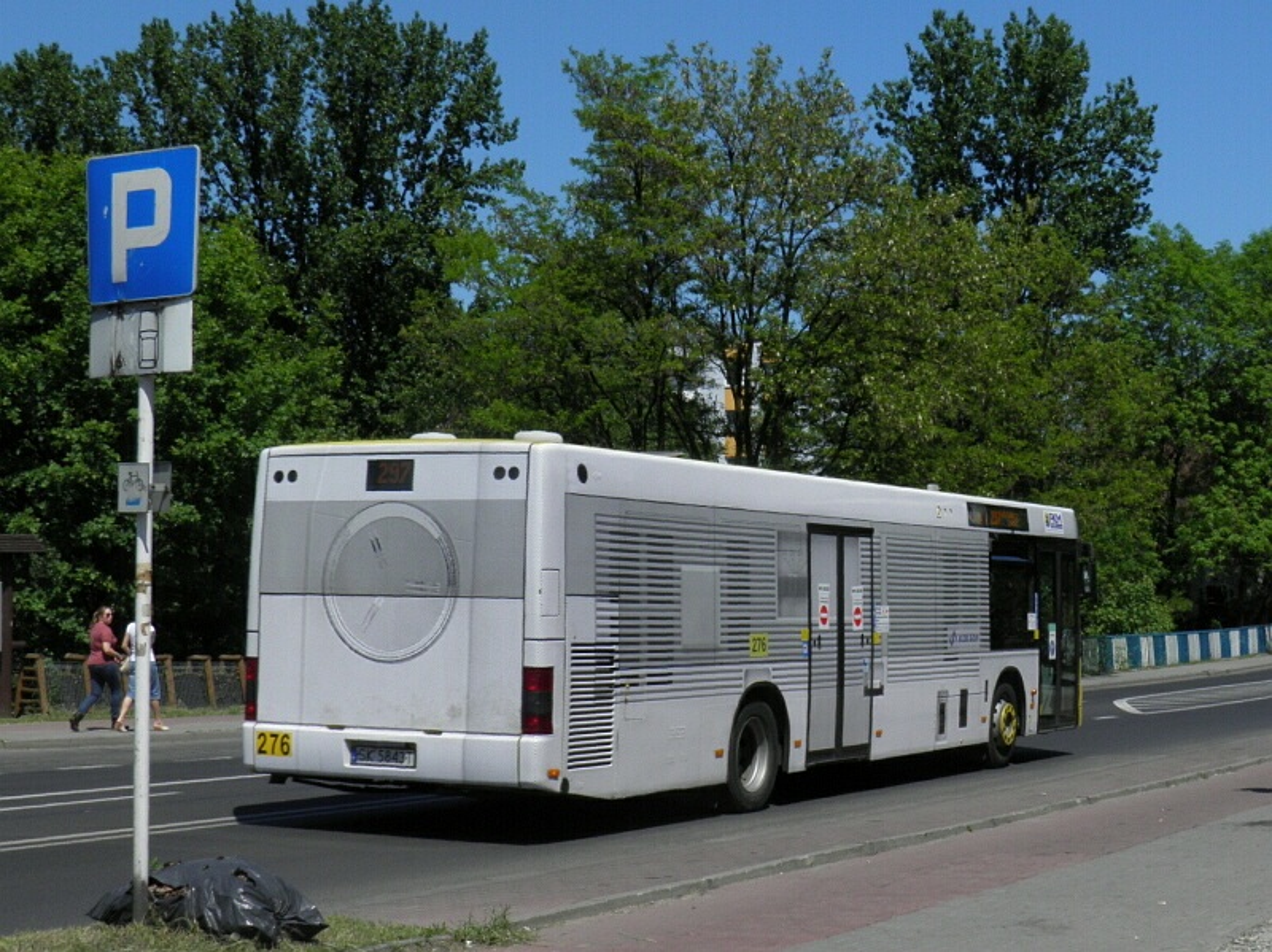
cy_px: 476
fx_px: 1616
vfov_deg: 32.8
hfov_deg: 43.0
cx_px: 636
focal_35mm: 44
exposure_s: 1/400
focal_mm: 7.9
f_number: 6
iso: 50
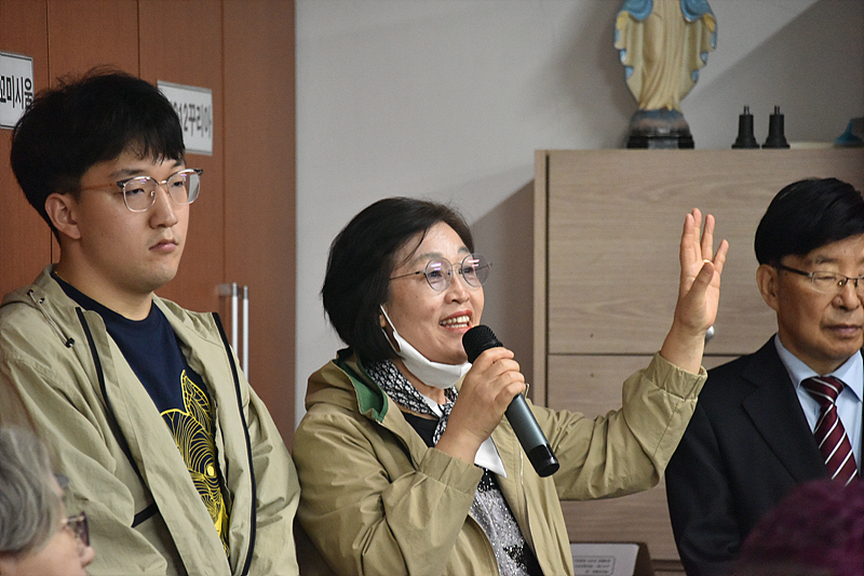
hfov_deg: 9.0
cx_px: 432
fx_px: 5519
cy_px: 288
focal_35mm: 230
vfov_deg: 6.0
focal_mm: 230
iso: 6400
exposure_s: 1/125
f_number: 5.6
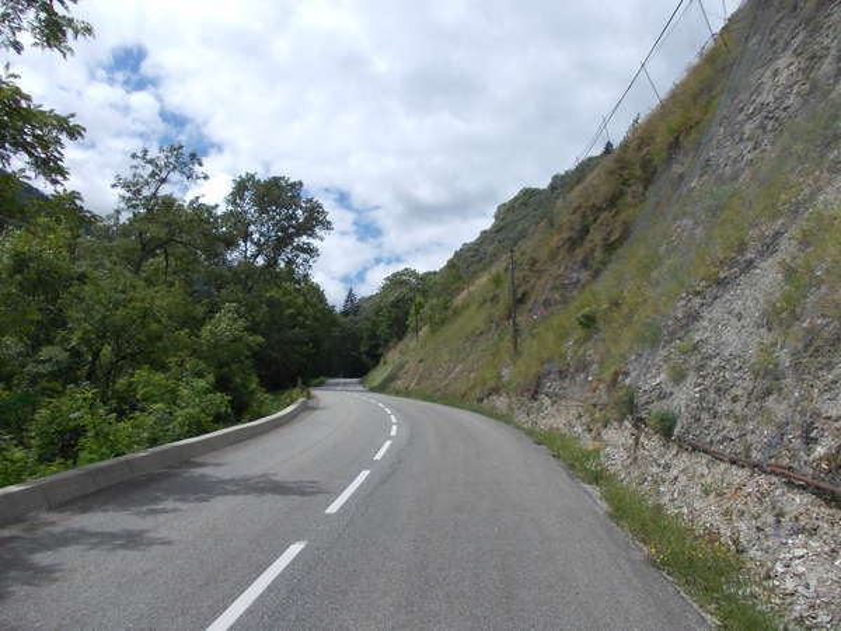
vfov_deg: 49.7
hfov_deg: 63.4
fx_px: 680
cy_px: 316
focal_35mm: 28
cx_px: 420
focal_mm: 4
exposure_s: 1/800
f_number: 5.4
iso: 80
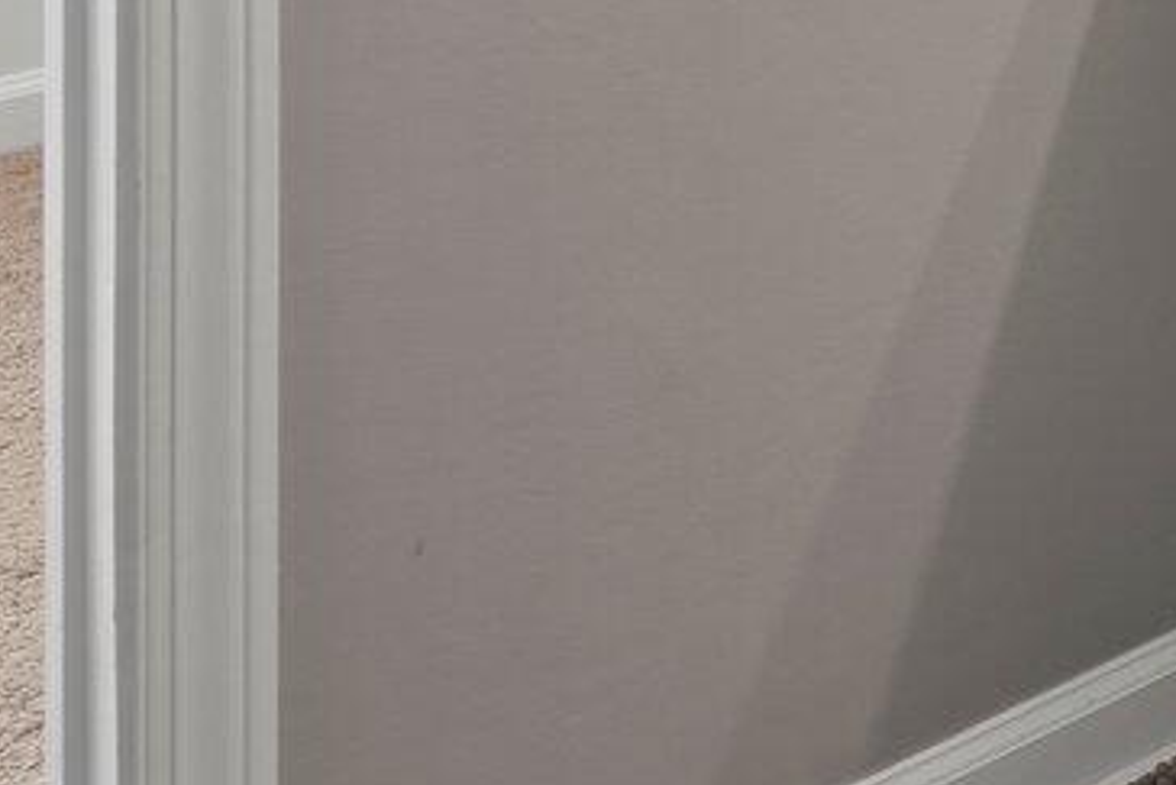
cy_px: -961
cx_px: 2339
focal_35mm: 90
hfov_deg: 16.9
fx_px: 2941
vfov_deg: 12.6
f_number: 9
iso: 320
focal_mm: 16
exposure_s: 1/1.25
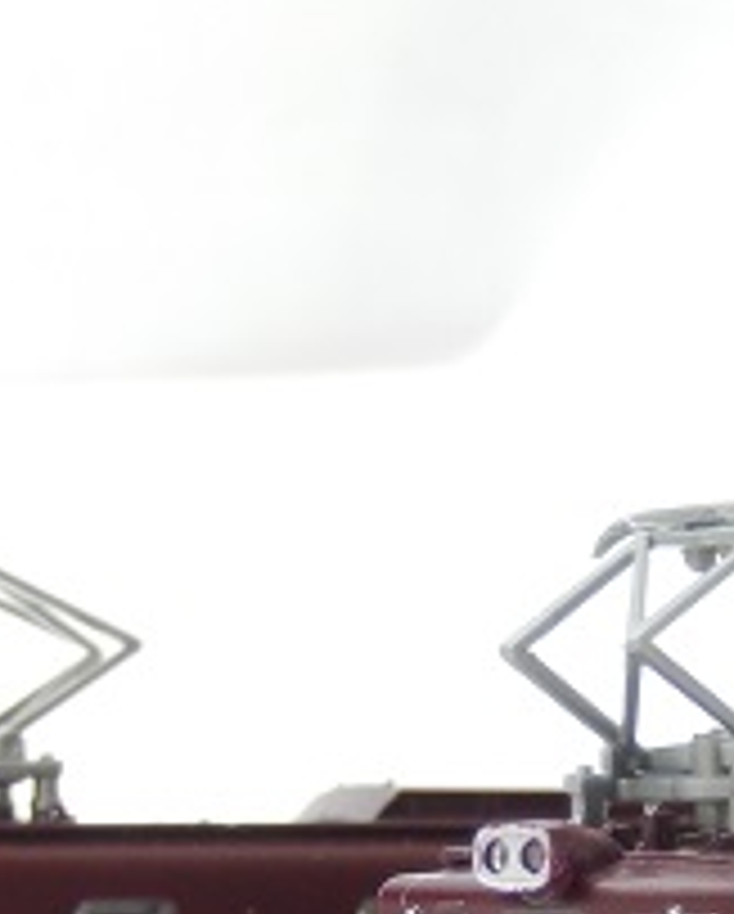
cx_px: 680
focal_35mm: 245
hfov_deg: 6.3
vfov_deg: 7.8
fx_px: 6638
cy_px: 1009
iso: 200
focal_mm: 15.2
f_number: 5.1
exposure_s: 1/1.6
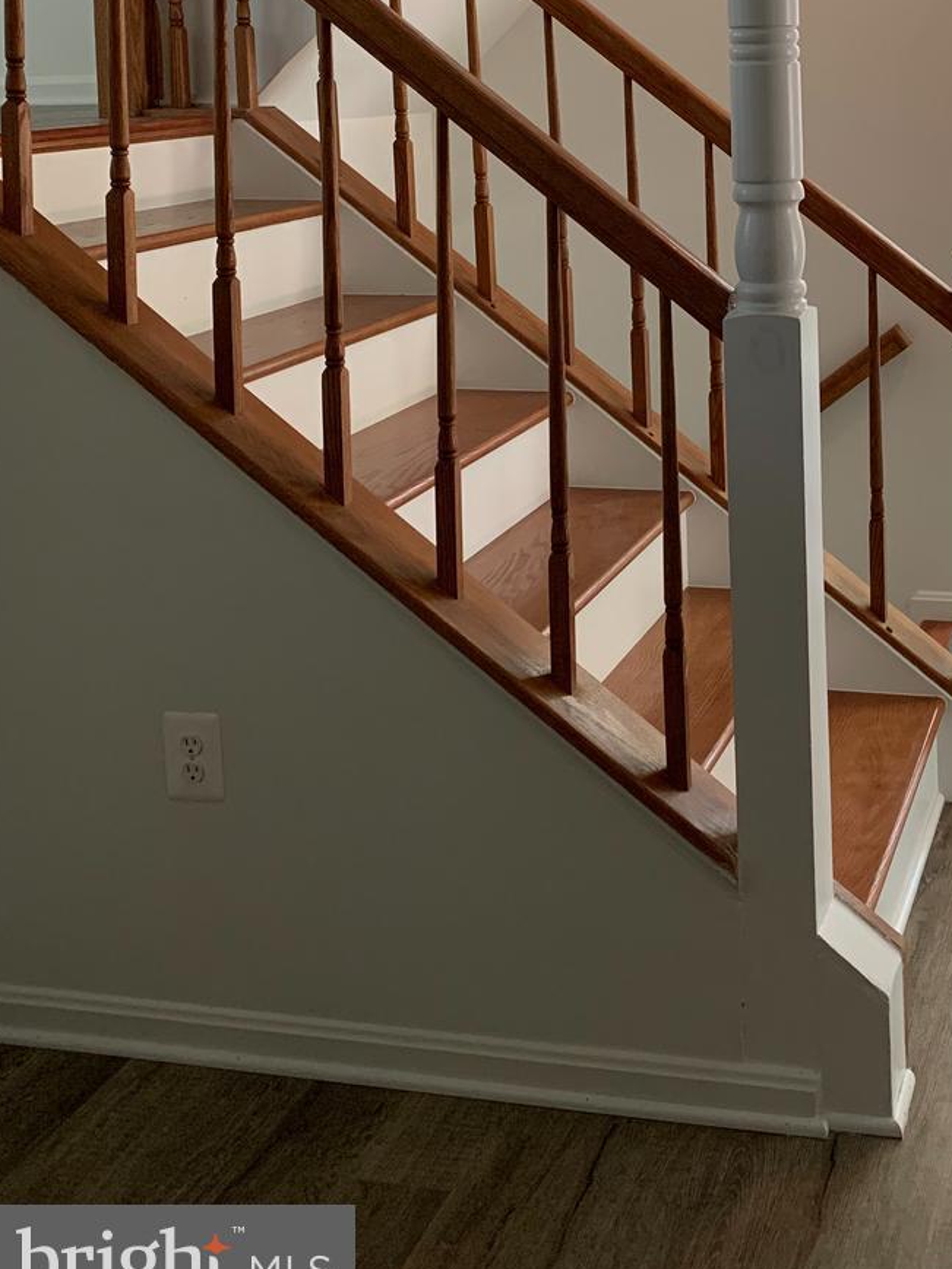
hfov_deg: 30.3
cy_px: 202
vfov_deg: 39.2
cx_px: 832
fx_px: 1687
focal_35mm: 46
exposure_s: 1/60
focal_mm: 4.25
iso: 125
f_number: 1.8
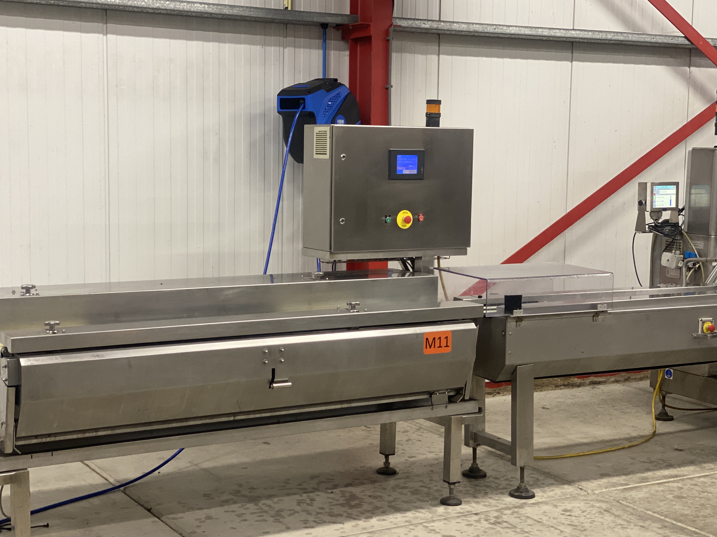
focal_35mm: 58
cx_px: 343
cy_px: 277
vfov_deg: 25.2
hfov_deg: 33.2
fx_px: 1201
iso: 160
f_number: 2
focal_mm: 6
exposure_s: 1/33
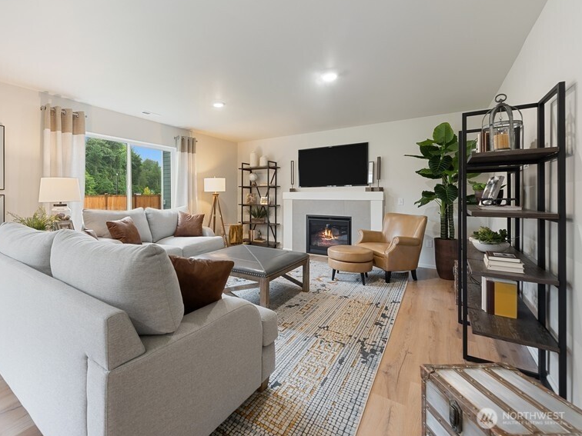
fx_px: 269
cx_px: 240
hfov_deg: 93.6
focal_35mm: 16
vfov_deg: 78.0
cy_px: 207
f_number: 8
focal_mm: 14
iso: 200
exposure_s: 1
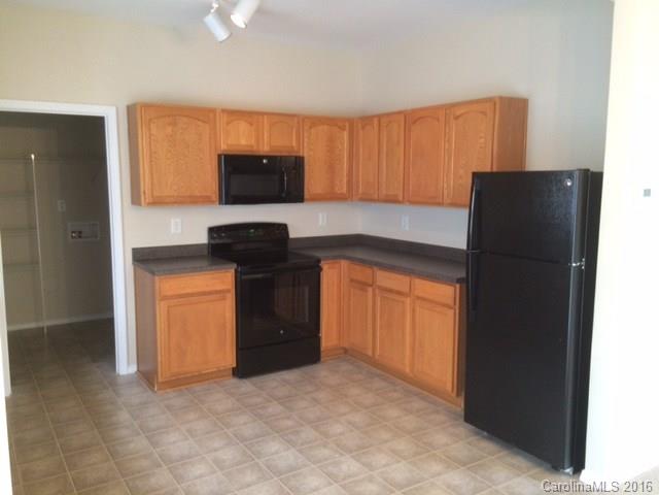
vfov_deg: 48.2
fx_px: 552
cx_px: 330
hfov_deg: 61.7
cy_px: 248
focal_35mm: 29
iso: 160
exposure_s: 1/30
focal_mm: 4.15
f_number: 2.2
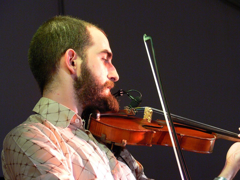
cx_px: 134
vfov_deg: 10.0
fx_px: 1033
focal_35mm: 149
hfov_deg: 13.2
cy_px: 94
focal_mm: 27.5
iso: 200
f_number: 3.6
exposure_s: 1/50
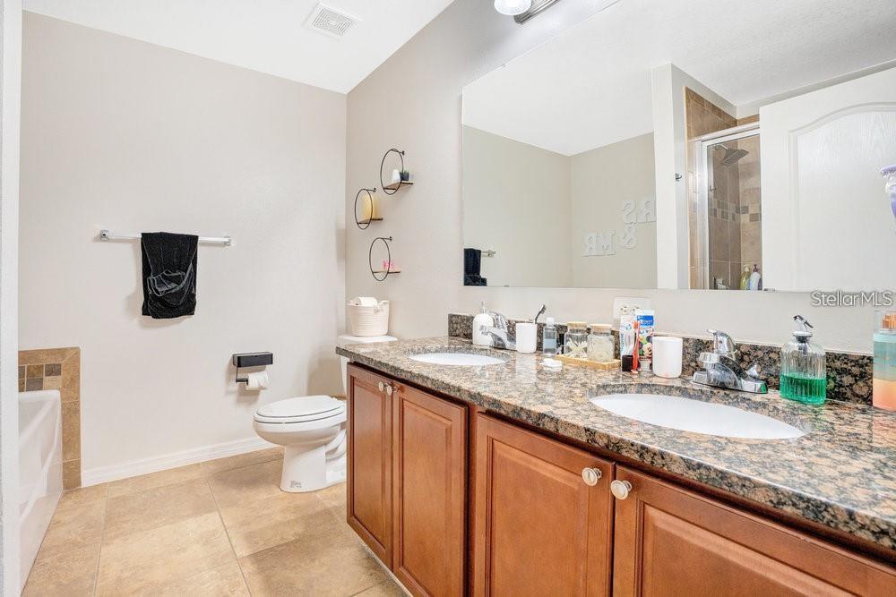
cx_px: 448
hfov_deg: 96.7
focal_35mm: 16
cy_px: 298
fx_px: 398
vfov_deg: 73.8
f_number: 7.1
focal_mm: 16
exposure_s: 1/25
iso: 800
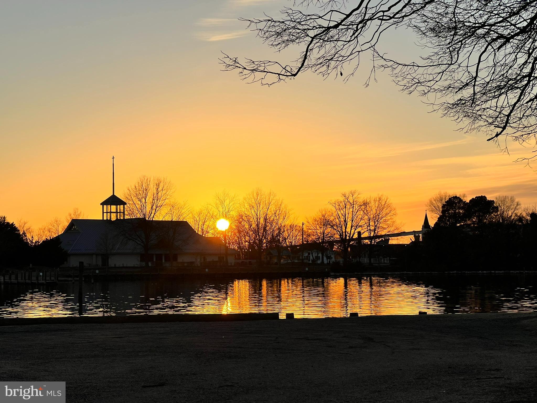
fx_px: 1195
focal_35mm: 77
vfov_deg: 19.1
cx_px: 268
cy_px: 202
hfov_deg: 25.3
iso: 32
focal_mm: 9
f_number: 2.8
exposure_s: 1/935
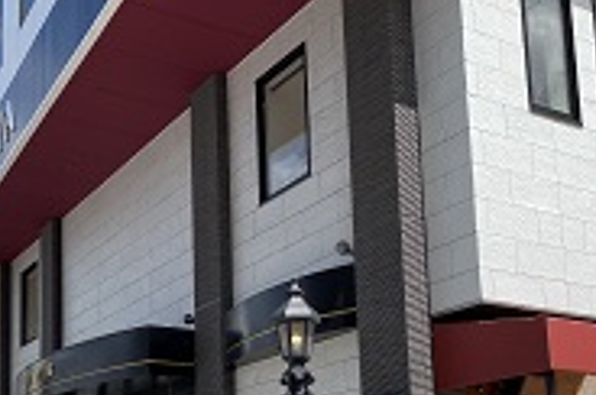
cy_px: 395
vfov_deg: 24.3
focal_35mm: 53
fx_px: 876
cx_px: 188
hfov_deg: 37.1
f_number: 1.8
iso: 32
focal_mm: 4.25
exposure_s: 1/2513
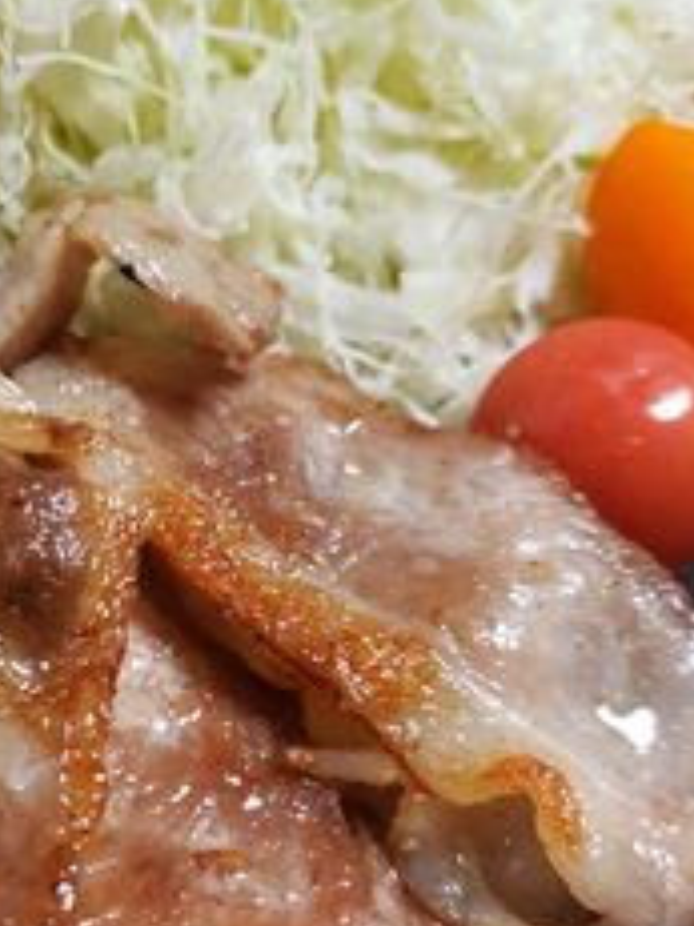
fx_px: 1204
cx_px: 217
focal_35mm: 45
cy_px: 585
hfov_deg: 31.8
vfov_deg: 41.8
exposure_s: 1/50
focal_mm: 4.3
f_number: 1.5
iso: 400
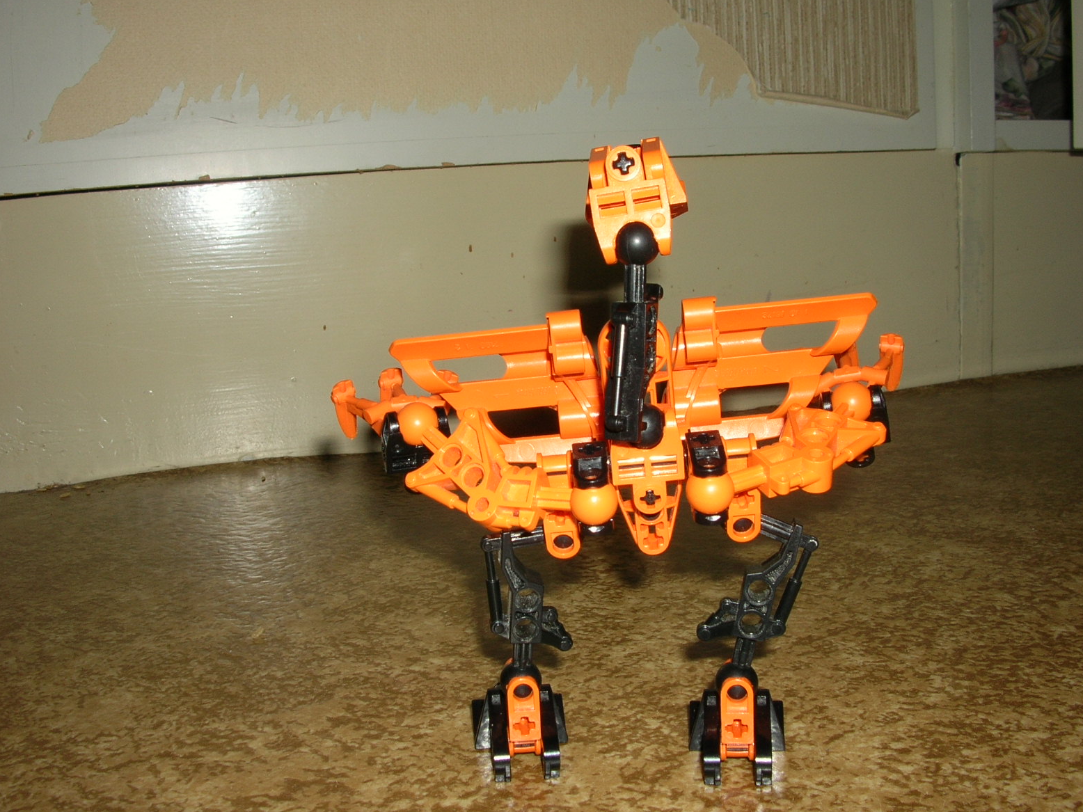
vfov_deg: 39.7
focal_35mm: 36
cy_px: 404
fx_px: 1126
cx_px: 532
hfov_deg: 51.4
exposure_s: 1/60.1
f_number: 5.6
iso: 50
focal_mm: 5.8
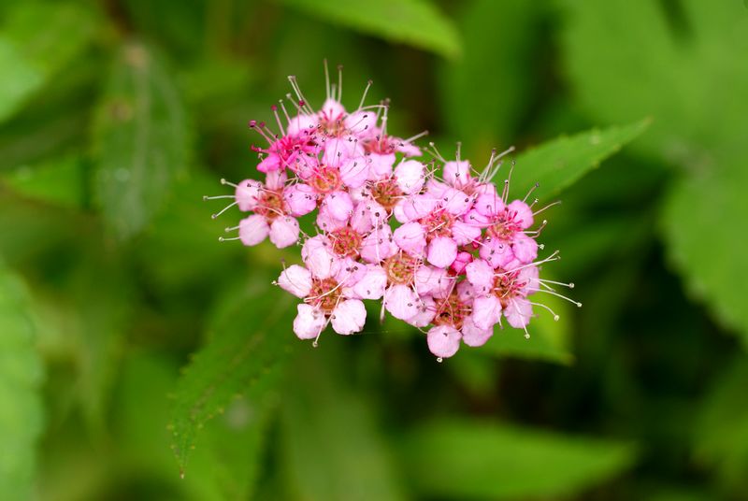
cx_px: 374
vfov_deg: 18.2
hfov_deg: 27.0
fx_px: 1561
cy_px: 250
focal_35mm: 75
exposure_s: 1/125
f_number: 5.6
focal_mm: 50
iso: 100
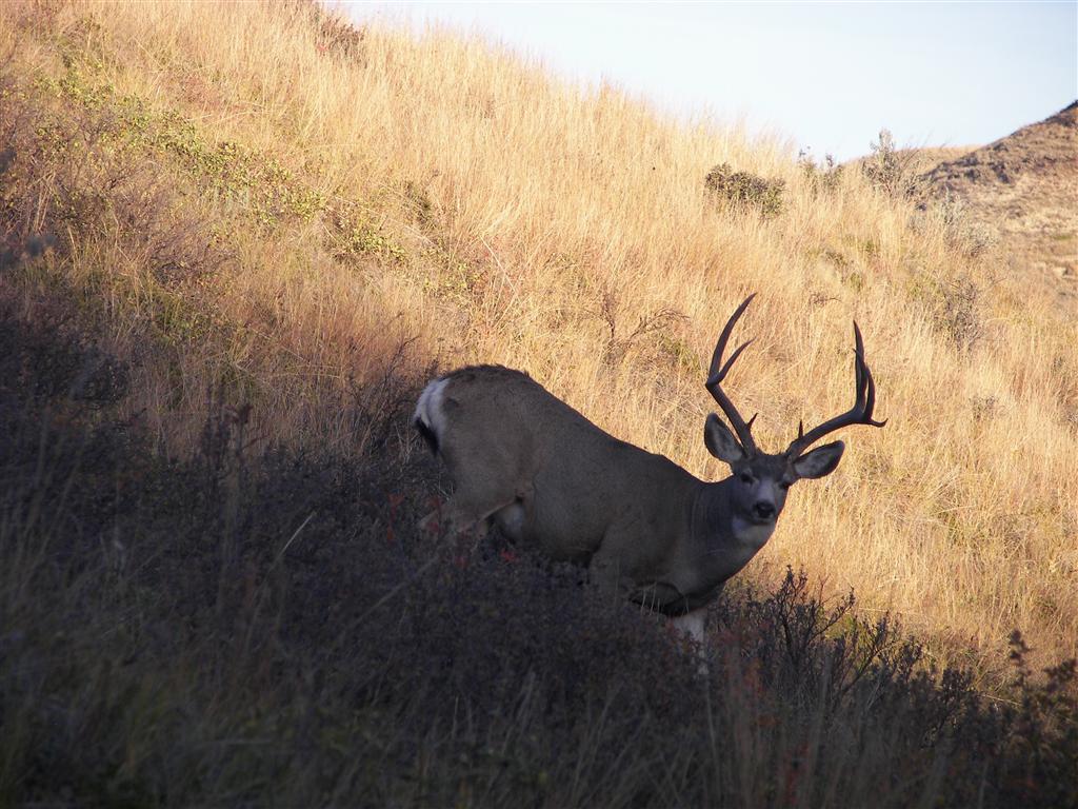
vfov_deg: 4.9
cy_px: 404
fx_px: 9374
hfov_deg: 6.6
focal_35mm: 301
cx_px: 539
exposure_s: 1/250
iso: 64
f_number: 3.6
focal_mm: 50
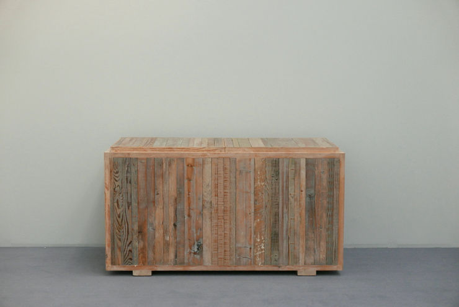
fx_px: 855
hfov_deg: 30.0
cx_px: 230
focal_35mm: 67
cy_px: 154
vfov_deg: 20.4
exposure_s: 1/1300
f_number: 2.8
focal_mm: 30.4
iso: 800
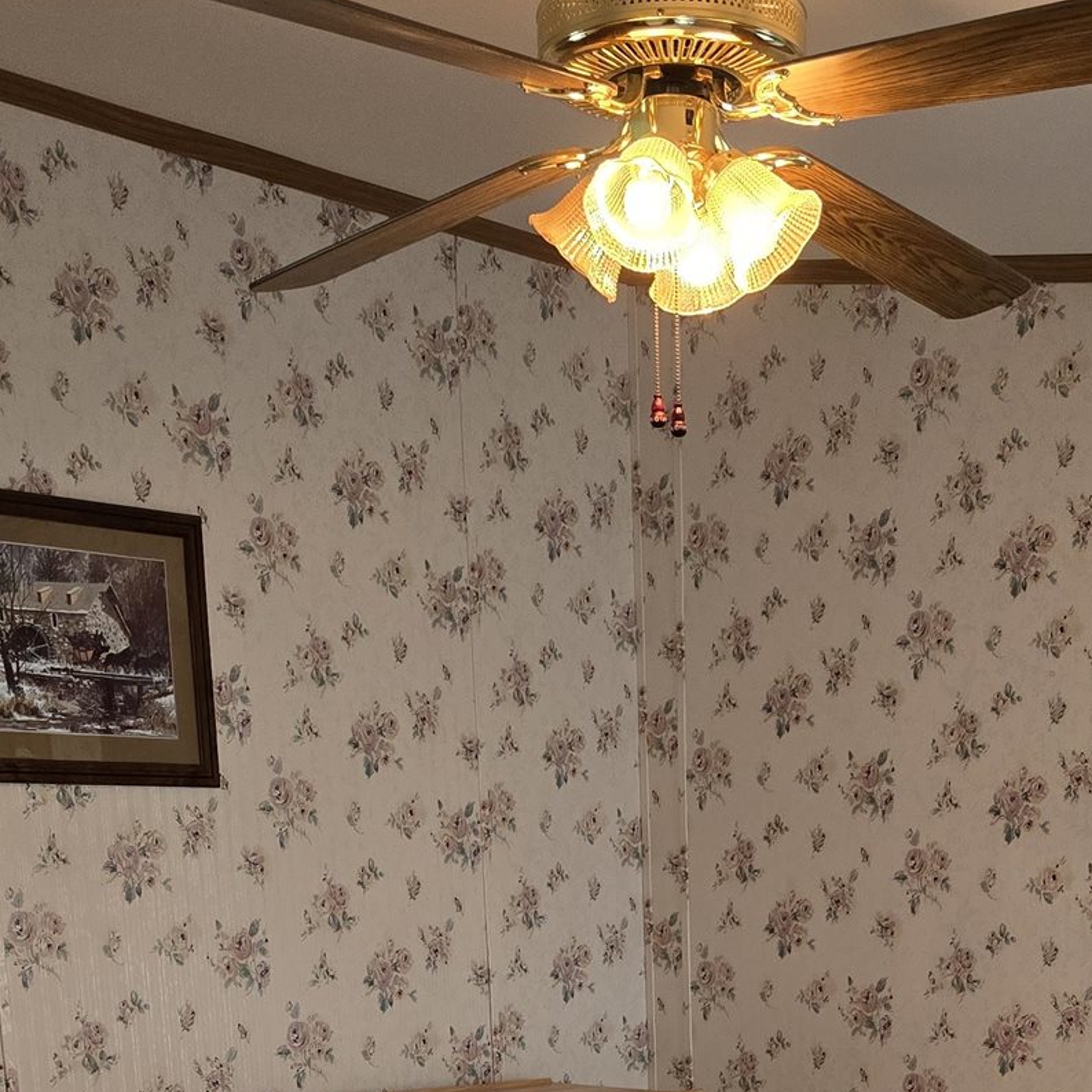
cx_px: 770
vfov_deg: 25.0
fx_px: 2106
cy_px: 1440
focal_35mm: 59
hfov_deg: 28.8
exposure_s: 1/120
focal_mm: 6.3
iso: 320
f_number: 1.7
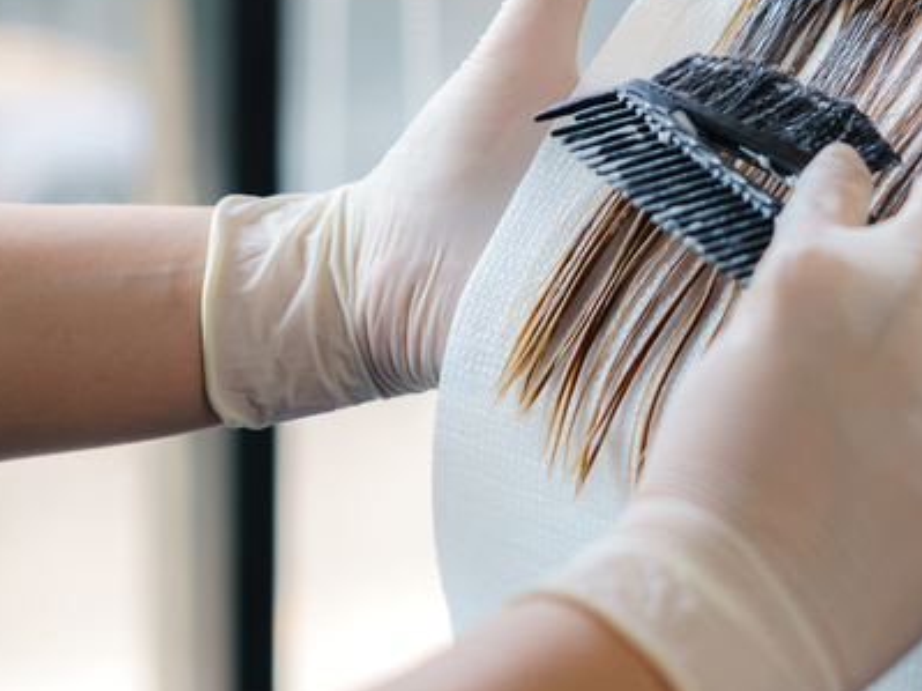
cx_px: 840
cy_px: 7
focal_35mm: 166
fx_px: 4420
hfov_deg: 11.8
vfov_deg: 8.9
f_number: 2.8
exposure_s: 1/250
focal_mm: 55
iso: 250
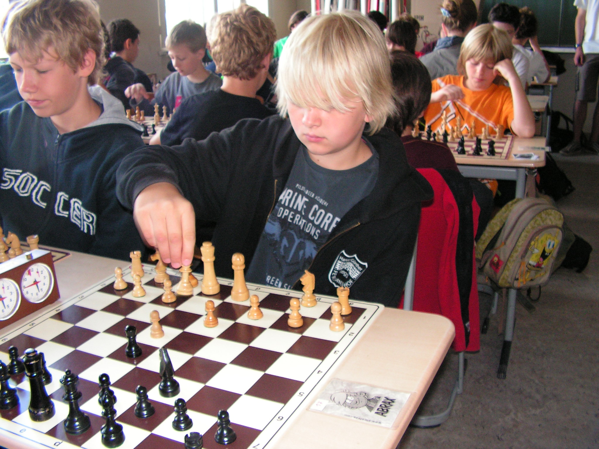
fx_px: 623
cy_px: 224
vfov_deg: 39.7
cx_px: 300
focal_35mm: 36
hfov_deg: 51.4
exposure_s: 1/40
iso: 200
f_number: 3.2
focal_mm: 6
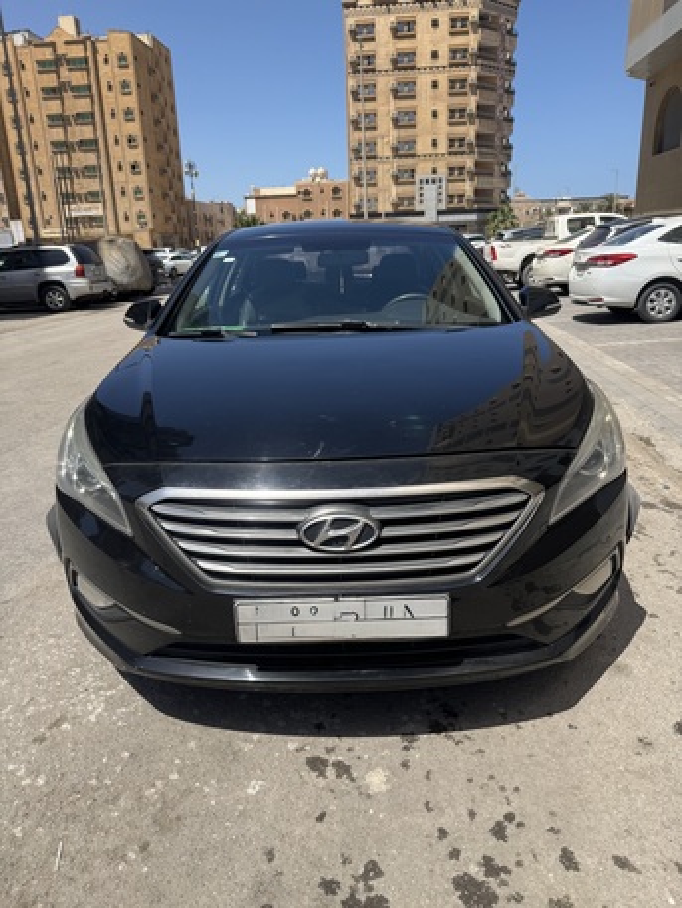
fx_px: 630
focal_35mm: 24
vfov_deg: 71.6
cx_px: 341
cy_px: 454
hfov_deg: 56.8
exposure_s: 1/3096
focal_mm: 6.76
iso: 80
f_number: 1.78
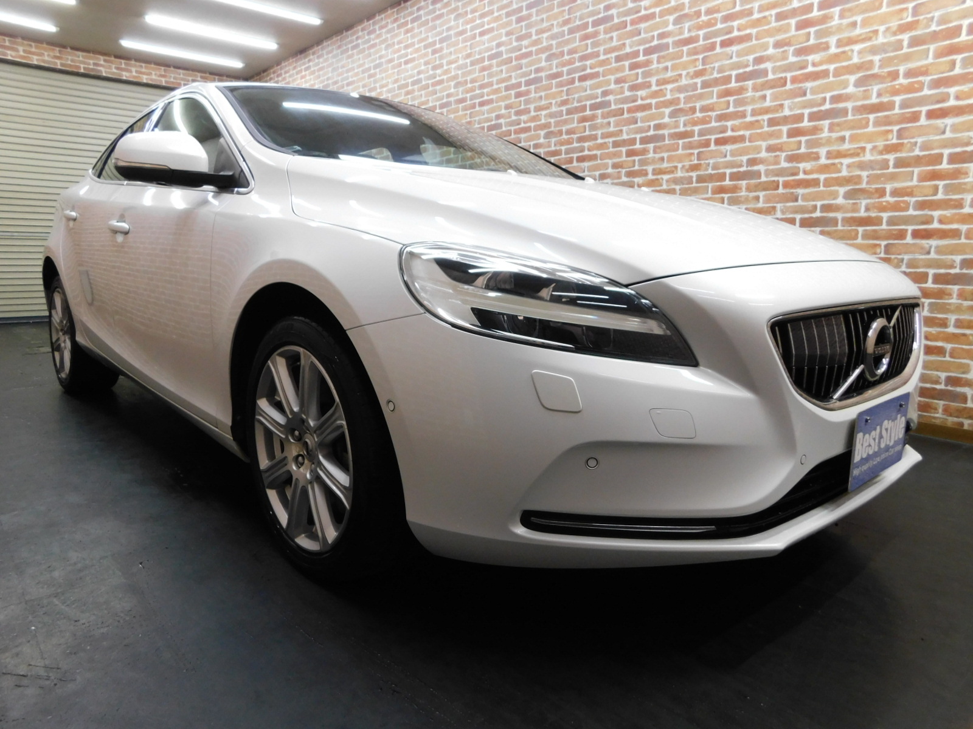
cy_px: 364
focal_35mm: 24
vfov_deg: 56.8
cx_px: 486
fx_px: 675
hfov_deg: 71.6
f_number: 3
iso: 250
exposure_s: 1/30
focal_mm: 4.1
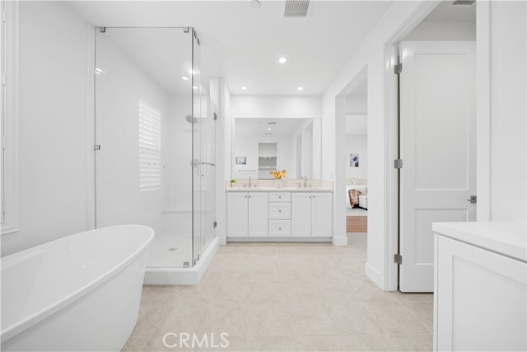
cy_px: 176
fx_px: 176
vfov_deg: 90.0
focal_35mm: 12
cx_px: 264
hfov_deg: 112.6
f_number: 4.5
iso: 200
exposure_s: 1/15
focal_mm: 12
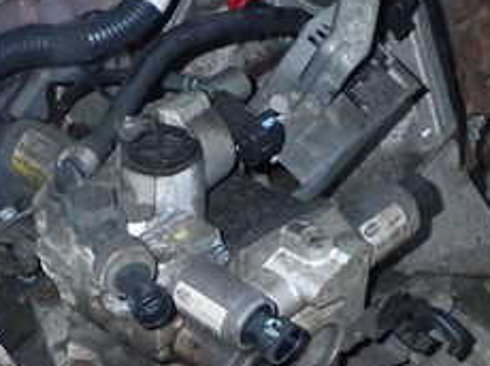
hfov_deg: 20.8
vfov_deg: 15.5
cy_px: 315
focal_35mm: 94
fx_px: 1329
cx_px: 151
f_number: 7.1
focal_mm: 6.37
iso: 800
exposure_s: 1/40
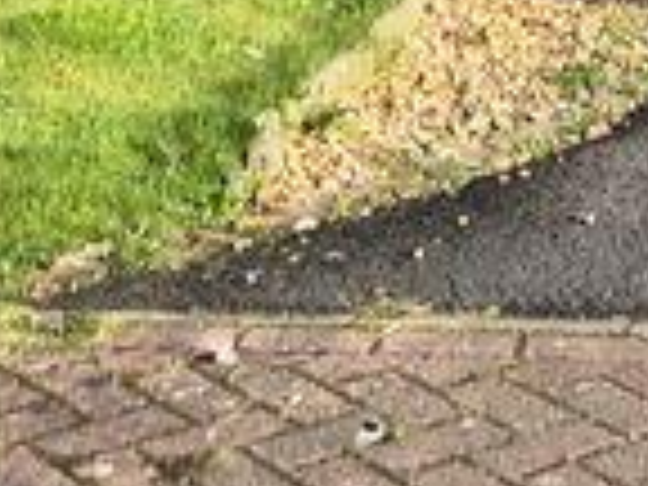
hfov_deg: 12.1
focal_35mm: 163
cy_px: -706
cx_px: 554
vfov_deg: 8.3
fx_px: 3051
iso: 25
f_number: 1.8
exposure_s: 1/842
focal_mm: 5.4
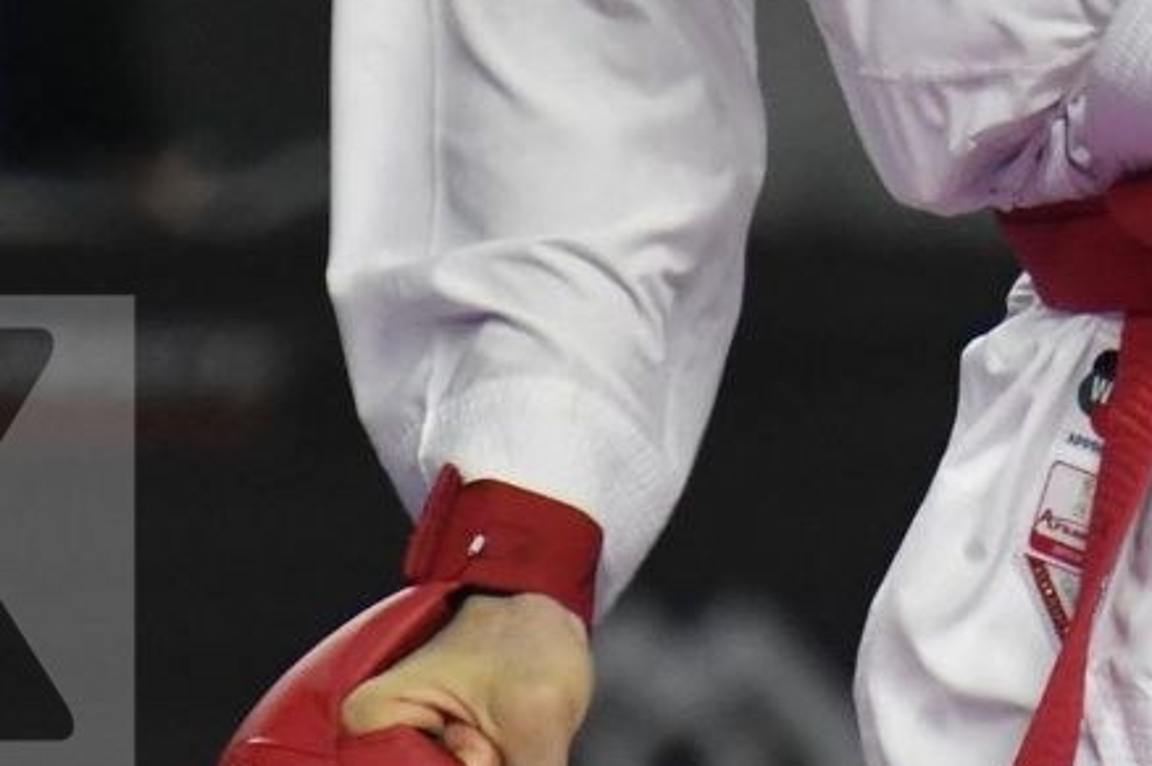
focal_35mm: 1727
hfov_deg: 1.2
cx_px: 1673
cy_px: -400
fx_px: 55202
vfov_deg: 0.8
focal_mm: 280
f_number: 4
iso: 2000
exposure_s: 1/1000
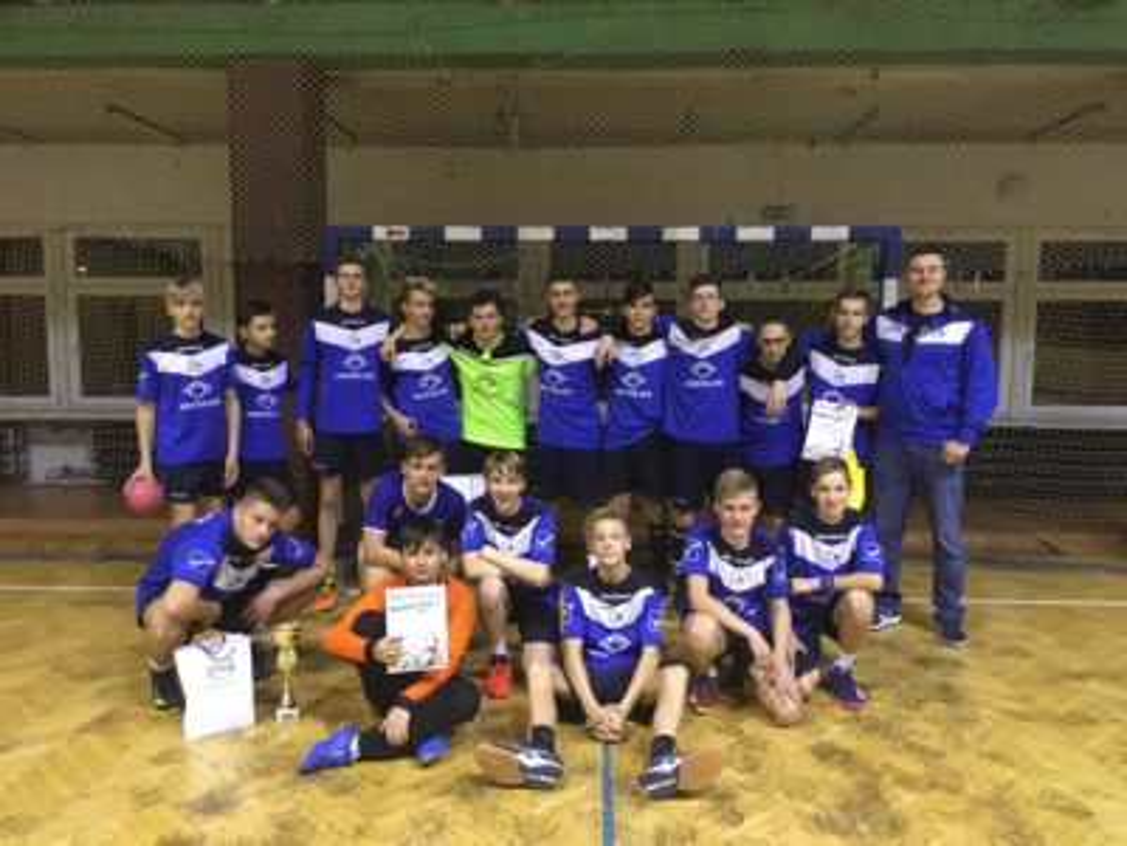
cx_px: 564
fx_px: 944
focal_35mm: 29
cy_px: 423
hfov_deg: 61.7
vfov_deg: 48.2
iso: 250
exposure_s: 1/25
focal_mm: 4.15
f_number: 2.2
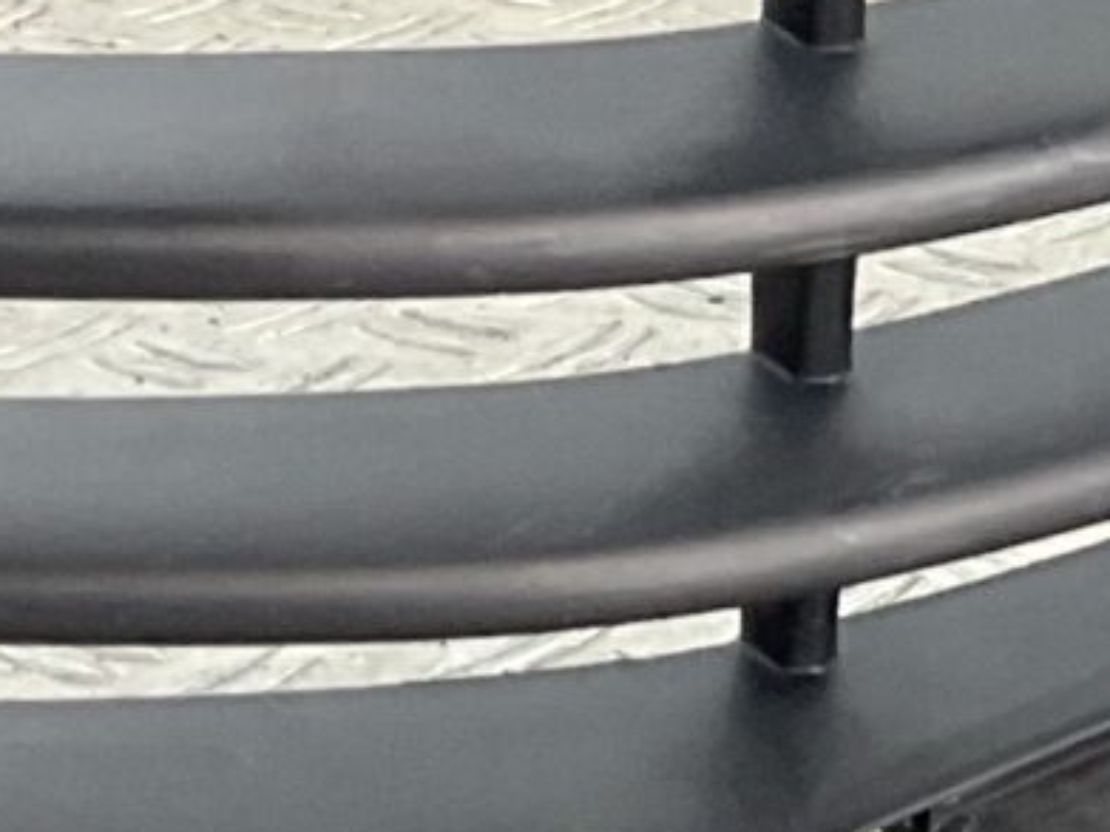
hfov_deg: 9.8
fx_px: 6091
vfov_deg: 7.6
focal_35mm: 190
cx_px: 2053
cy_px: -673
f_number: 1.8
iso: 50
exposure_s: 1/100
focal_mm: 3
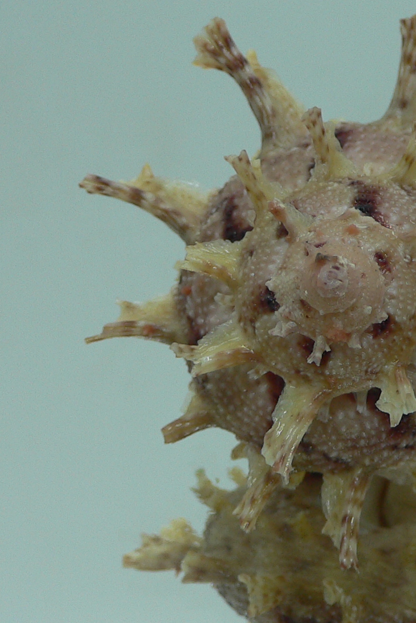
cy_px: 339
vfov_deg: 30.1
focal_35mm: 67
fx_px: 1161
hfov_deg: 19.9
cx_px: 376
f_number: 2.8
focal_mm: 4.6
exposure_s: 1/60
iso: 80
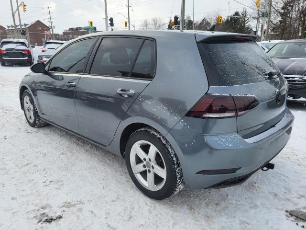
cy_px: 115
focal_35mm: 26
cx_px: 153
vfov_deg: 53.1
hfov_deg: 67.3
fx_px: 230
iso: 40
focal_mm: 5.4
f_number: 1.8
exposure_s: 1/1157
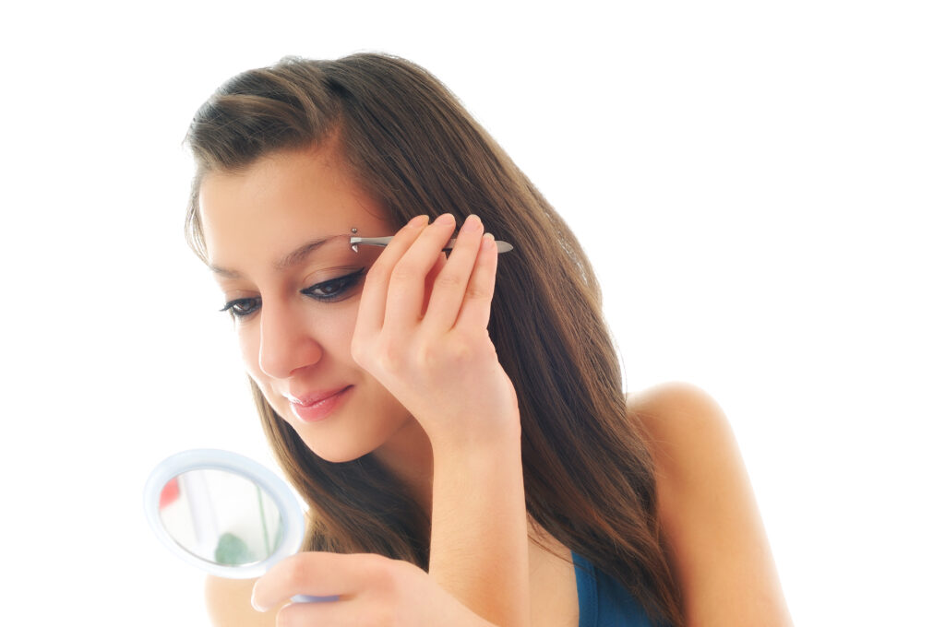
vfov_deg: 23.7
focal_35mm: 57
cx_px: 472
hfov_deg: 35.1
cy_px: 314
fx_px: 1494
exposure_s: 1/200
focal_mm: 38
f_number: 7.1
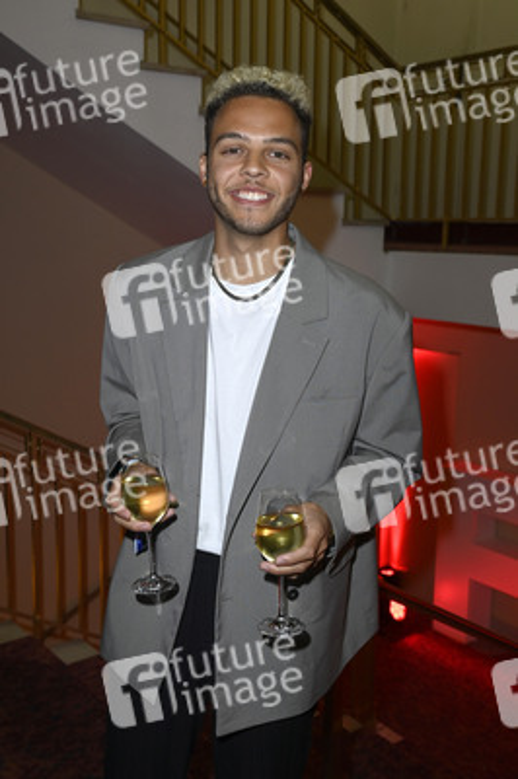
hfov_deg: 35.0
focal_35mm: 38
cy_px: 390
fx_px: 822
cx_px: 259
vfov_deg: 50.7
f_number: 5.6
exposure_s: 1/50
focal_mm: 38
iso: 1250
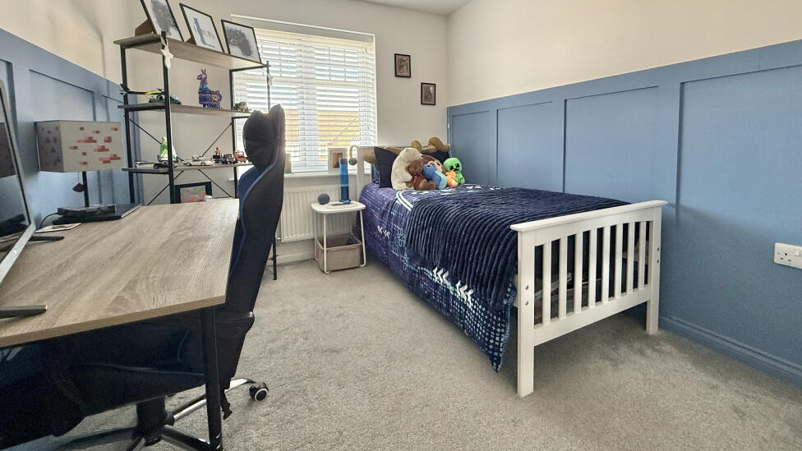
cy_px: 165
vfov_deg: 65.9
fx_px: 340
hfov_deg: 99.3
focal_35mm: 16
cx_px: 414
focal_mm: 2.22
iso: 200
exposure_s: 1/99
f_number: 2.2
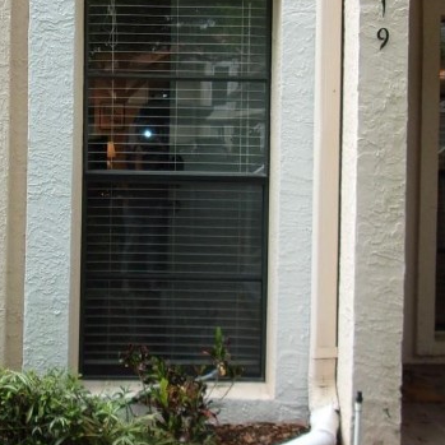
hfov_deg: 24.6
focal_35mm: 70
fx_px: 1018
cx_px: 170
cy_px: 150
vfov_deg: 24.5
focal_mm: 4.9
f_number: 3
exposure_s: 1/300
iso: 80
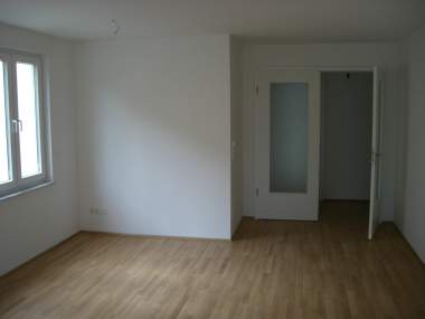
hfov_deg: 49.0
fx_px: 467
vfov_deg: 37.7
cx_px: 212
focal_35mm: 38
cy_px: 160
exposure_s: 1/100
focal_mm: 6.2
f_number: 2.7
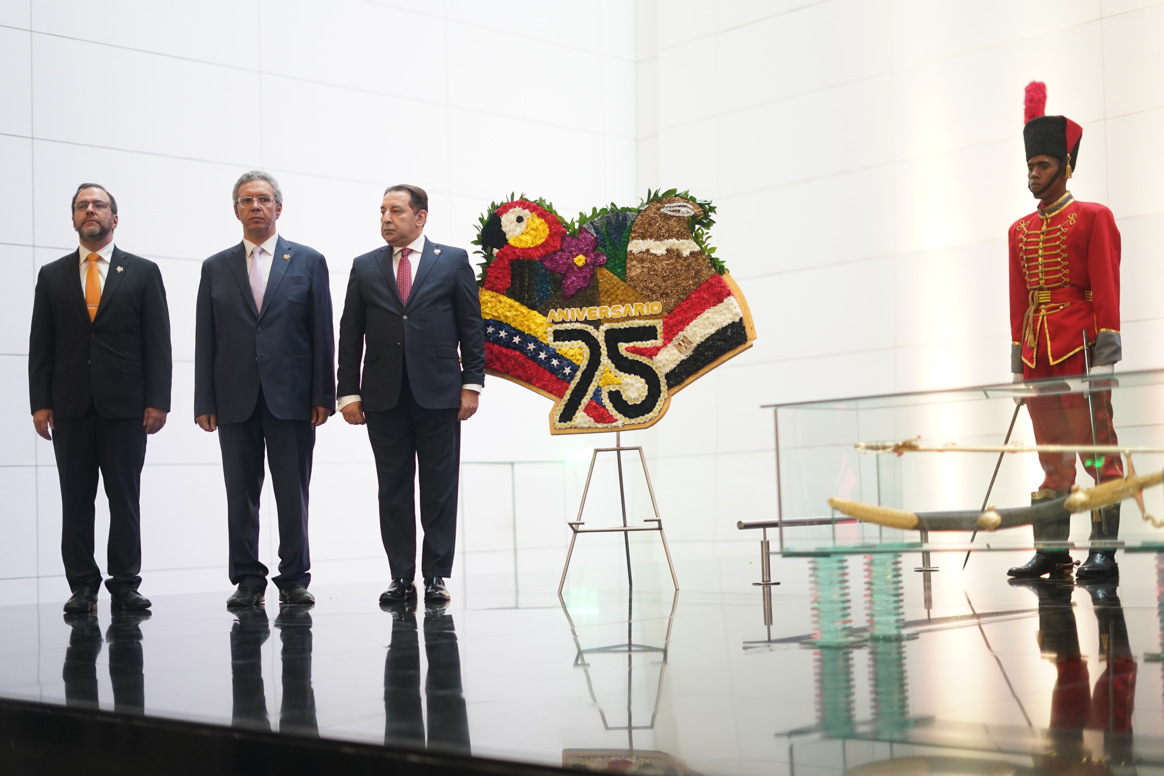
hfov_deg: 39.6
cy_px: 388
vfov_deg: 27.0
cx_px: 582
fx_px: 1617
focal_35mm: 50
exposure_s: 1/50
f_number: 2
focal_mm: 50
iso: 2000
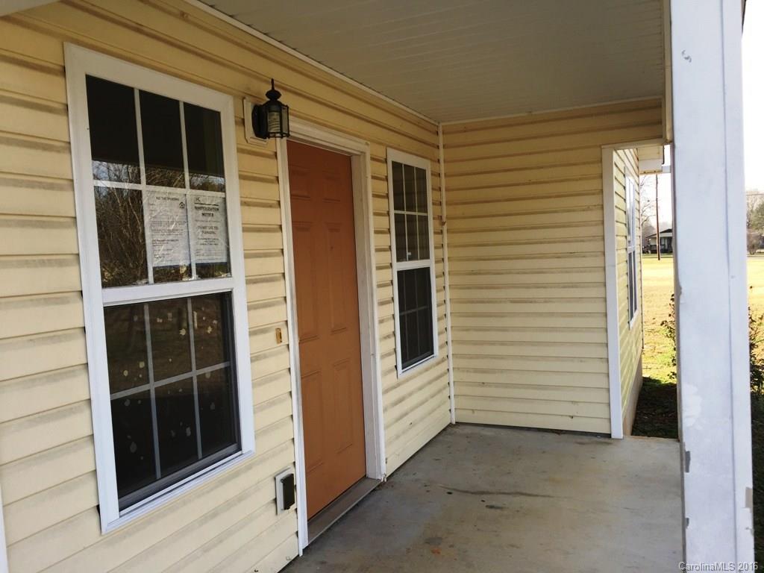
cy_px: 286
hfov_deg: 61.7
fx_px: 640
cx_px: 382
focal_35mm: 29
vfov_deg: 48.2
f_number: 2.2
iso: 32
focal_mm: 4.15
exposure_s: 1/465
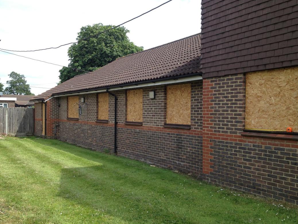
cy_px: 113
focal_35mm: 36
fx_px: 310
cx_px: 153
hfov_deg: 51.3
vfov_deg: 39.7
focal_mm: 4.28
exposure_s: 1/756
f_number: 2.4
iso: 50
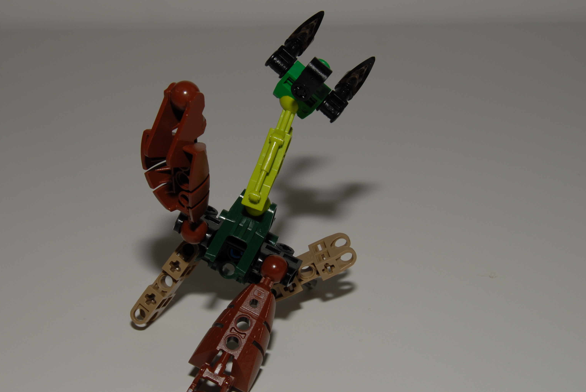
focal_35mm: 72
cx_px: 243
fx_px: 1173
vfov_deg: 19.0
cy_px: 206
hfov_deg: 28.0
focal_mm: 38
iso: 100
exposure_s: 1/60
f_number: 11
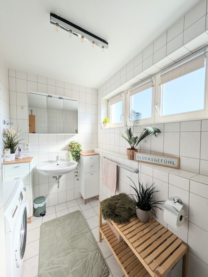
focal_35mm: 12
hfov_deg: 94.6
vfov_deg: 110.5
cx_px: 104
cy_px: 138
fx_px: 96
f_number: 1.95
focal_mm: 2.23
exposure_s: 1/699
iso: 41
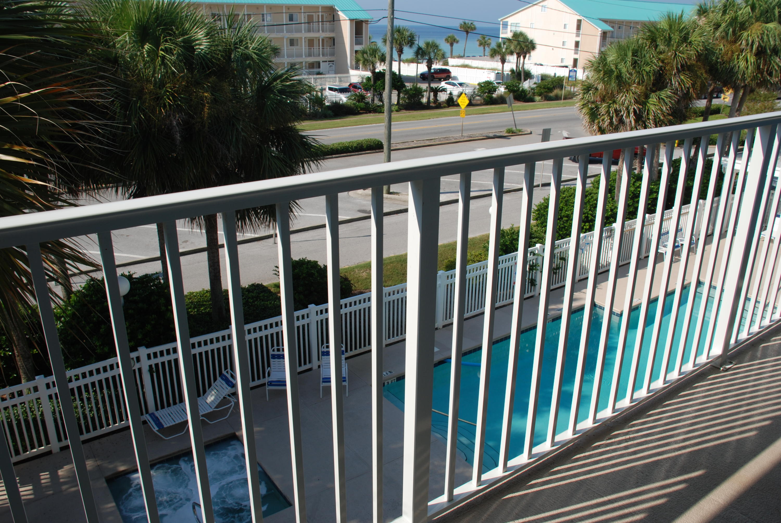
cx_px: 390
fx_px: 652
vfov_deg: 43.7
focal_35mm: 30
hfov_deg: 61.9
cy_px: 262
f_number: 8
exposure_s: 1/250
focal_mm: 20
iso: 100
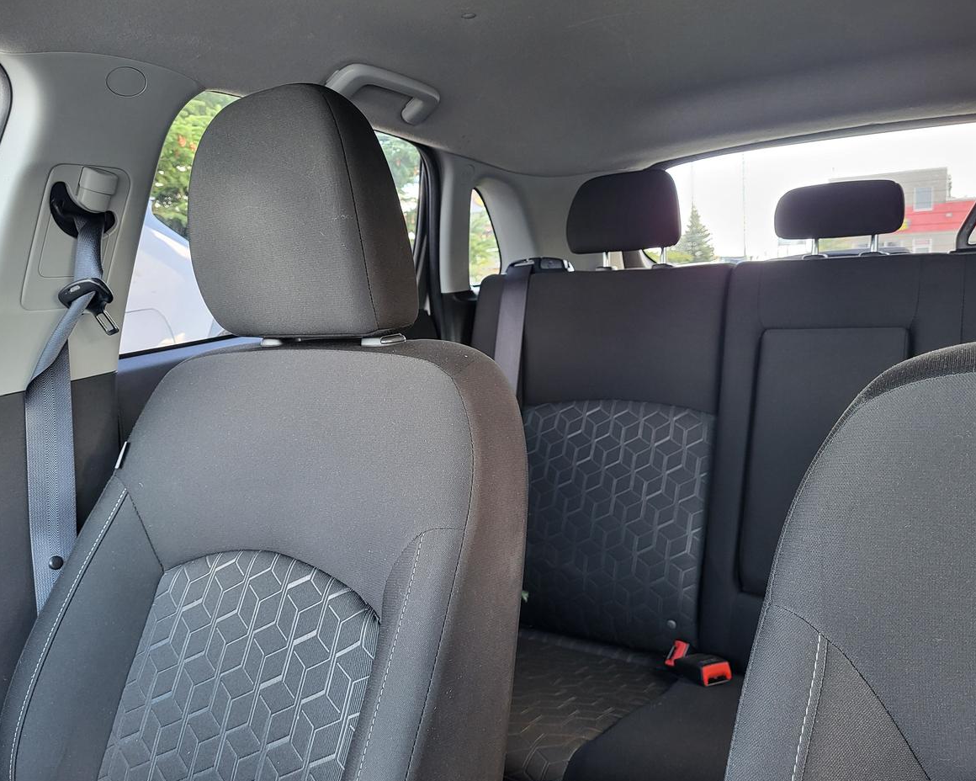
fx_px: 809
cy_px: 403
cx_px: 481
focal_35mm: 28
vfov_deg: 51.5
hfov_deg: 62.2
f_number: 1.8
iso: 200
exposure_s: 1/50
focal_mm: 5.4
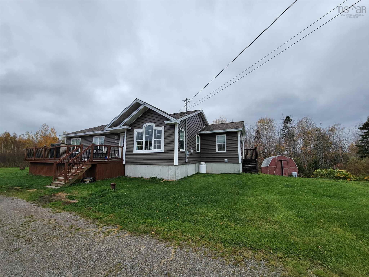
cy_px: 138
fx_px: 139
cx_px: 184
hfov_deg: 106.2
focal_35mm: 13
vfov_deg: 89.9
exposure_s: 1/487
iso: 50
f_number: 2.2
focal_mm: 2.2
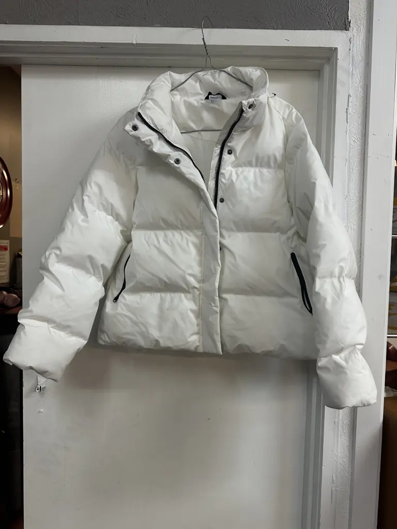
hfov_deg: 56.8
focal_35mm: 24
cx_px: 198
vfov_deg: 71.6
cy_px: 264
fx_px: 367
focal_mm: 6.86
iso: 125
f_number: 1.78
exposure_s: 1/100
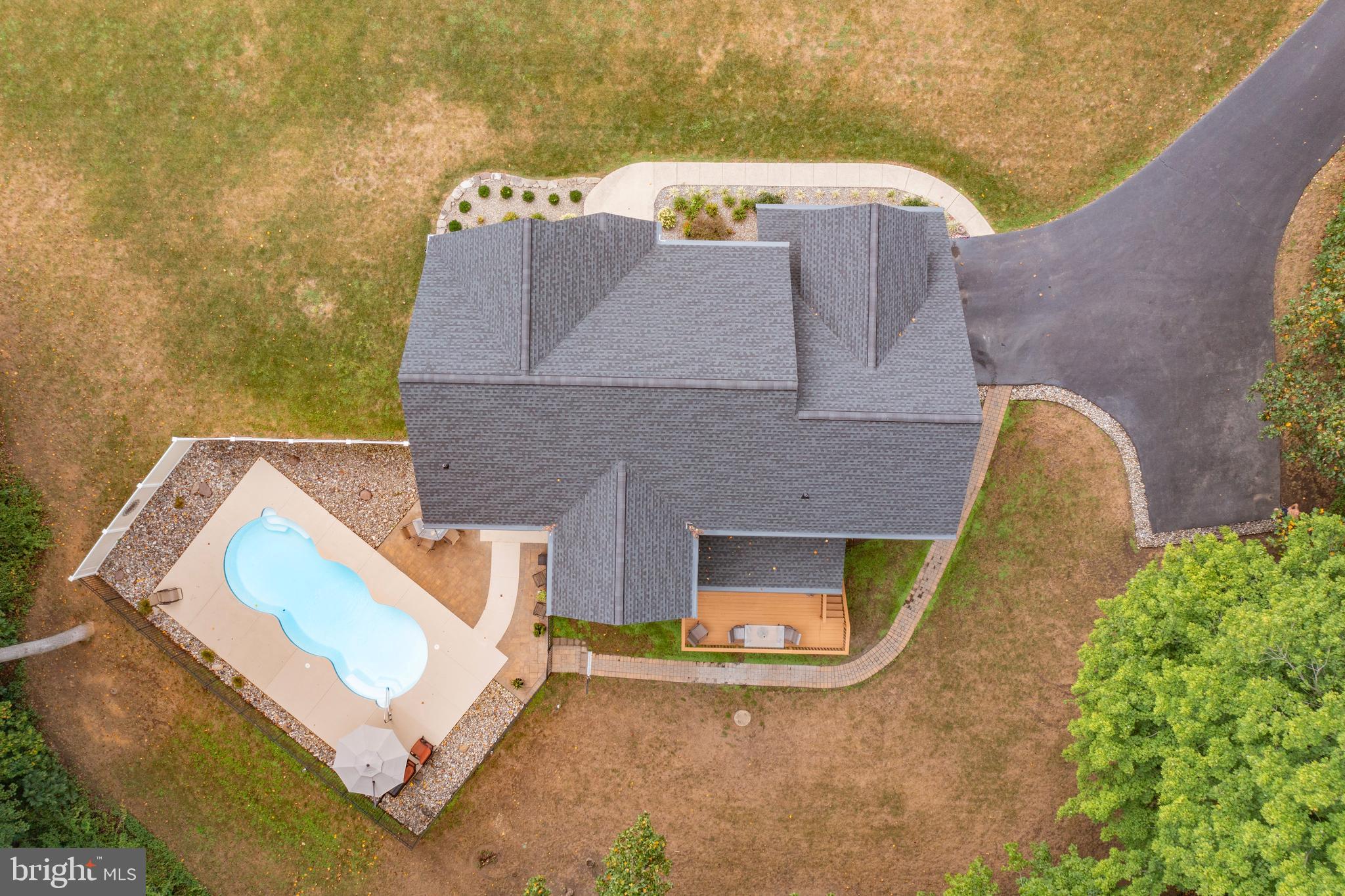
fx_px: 1046
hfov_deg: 65.5
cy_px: 448
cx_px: 672
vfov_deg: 46.4
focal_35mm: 28
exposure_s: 1/120
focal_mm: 10.26
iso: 100
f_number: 4
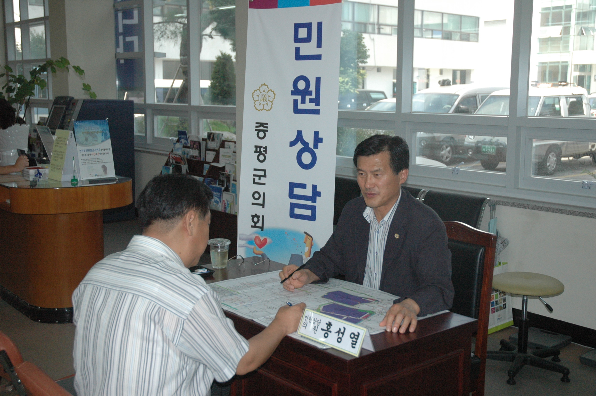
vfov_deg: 30.8
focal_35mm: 44
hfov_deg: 45.0
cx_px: 298
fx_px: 719
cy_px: 198
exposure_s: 1/350
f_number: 4
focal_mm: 29
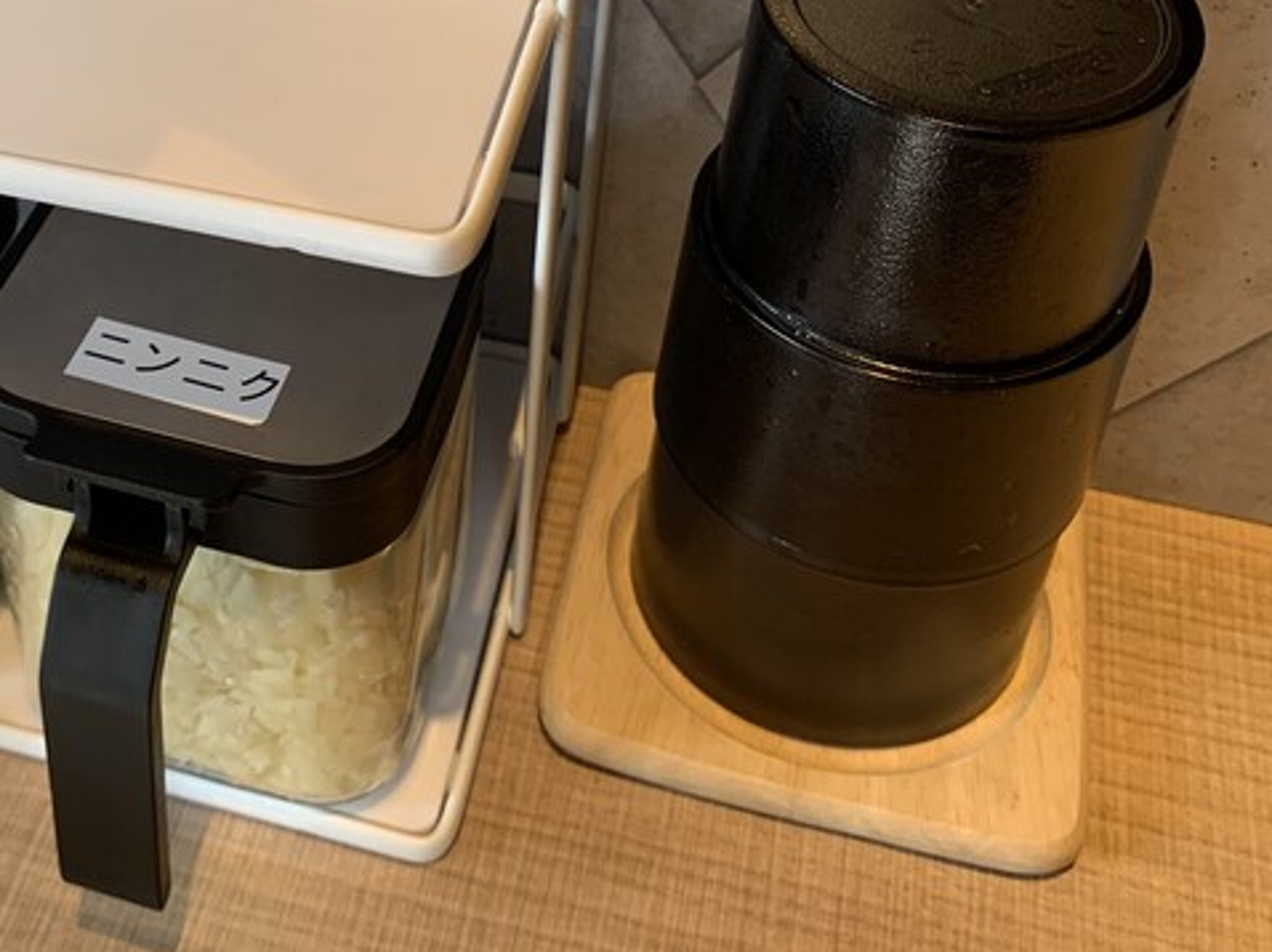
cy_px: 177
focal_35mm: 49
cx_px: 216
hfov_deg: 37.2
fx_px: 1800
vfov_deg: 28.9
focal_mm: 4.25
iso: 80
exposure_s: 1/50
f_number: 1.8
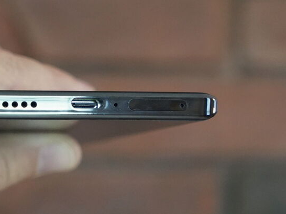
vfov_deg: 16.0
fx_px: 760
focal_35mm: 92
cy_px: 115
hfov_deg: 21.2
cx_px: 76
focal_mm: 63
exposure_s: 1/160
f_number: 6.3
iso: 6400
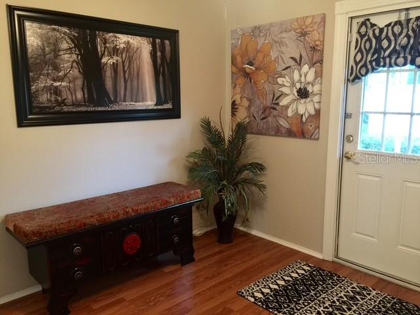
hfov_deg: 61.7
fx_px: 352
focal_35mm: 29
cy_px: 158
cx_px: 210
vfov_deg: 48.2
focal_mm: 4.15
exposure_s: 1/4
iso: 100
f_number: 2.2
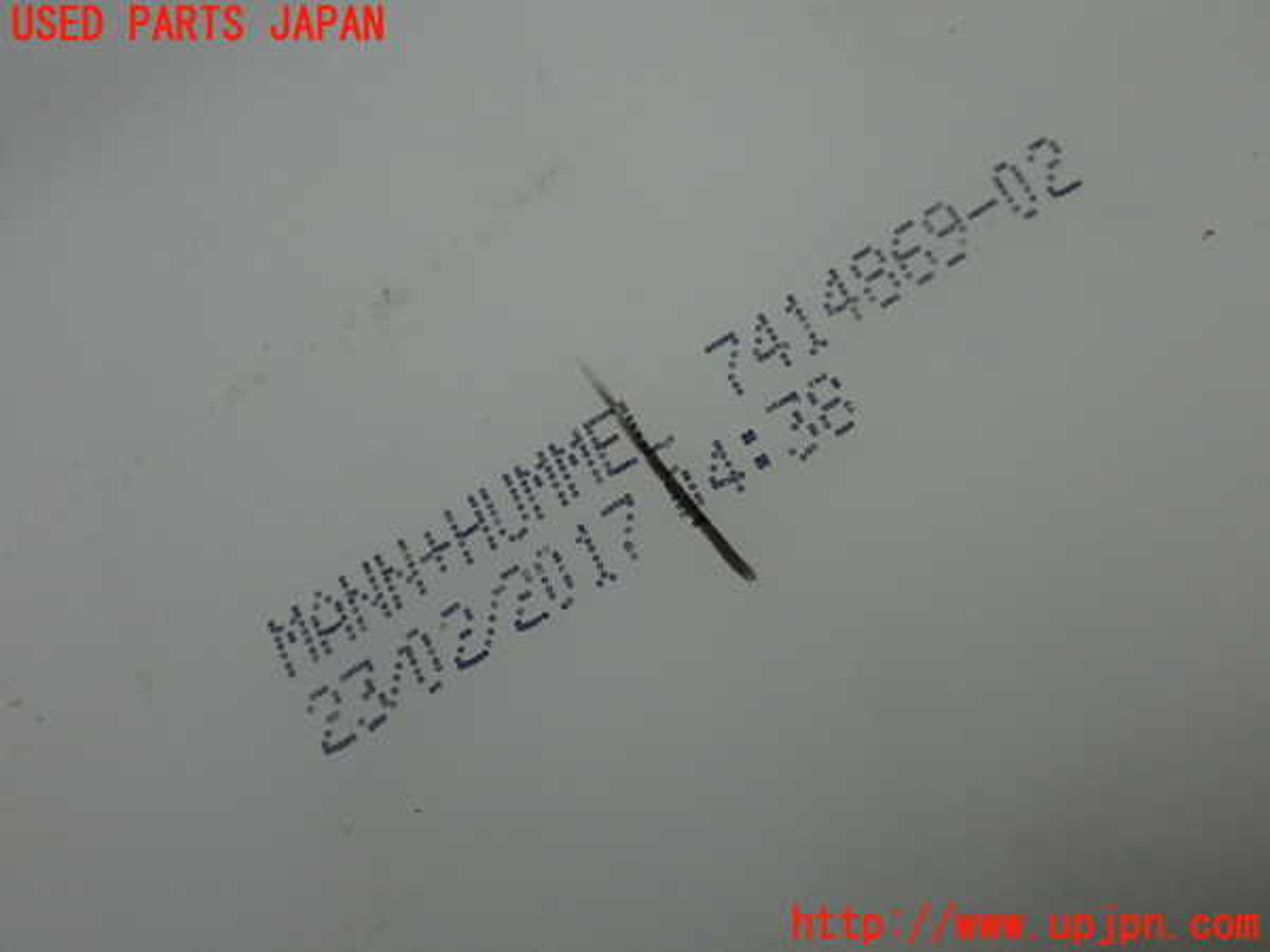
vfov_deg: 29.1
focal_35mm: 50
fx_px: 1834
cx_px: 635
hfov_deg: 38.2
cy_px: 476
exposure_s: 1/125
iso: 640
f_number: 3.2
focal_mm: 9.01
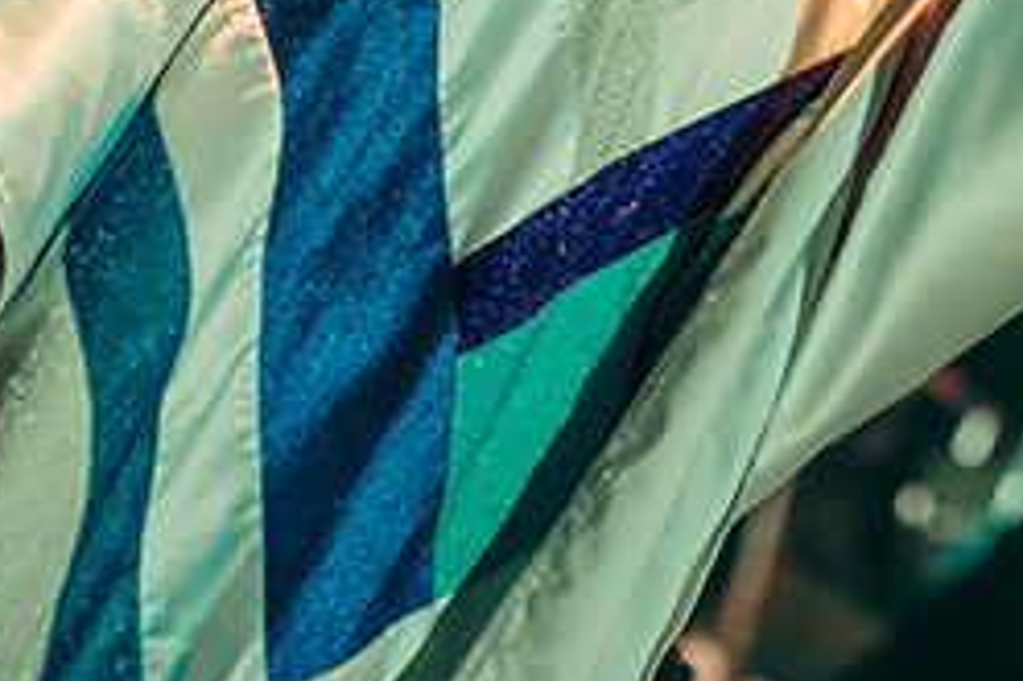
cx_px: 639
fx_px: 5282
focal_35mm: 186
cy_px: -213
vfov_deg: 7.3
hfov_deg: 11.1
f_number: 2.8
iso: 1250
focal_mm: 70
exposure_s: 1/500
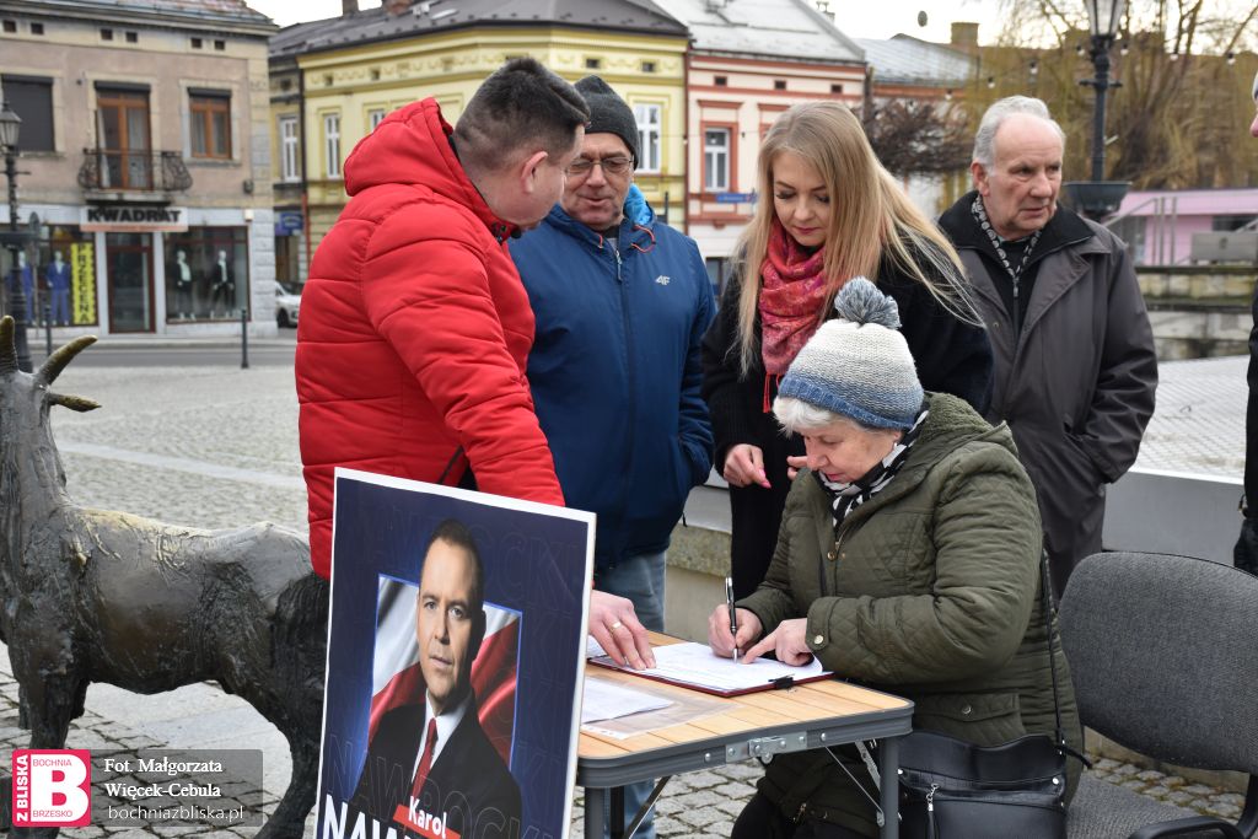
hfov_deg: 37.8
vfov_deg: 25.8
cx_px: 629
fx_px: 1835
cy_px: 420
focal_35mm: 52
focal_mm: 35
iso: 400
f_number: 5
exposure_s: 1/100
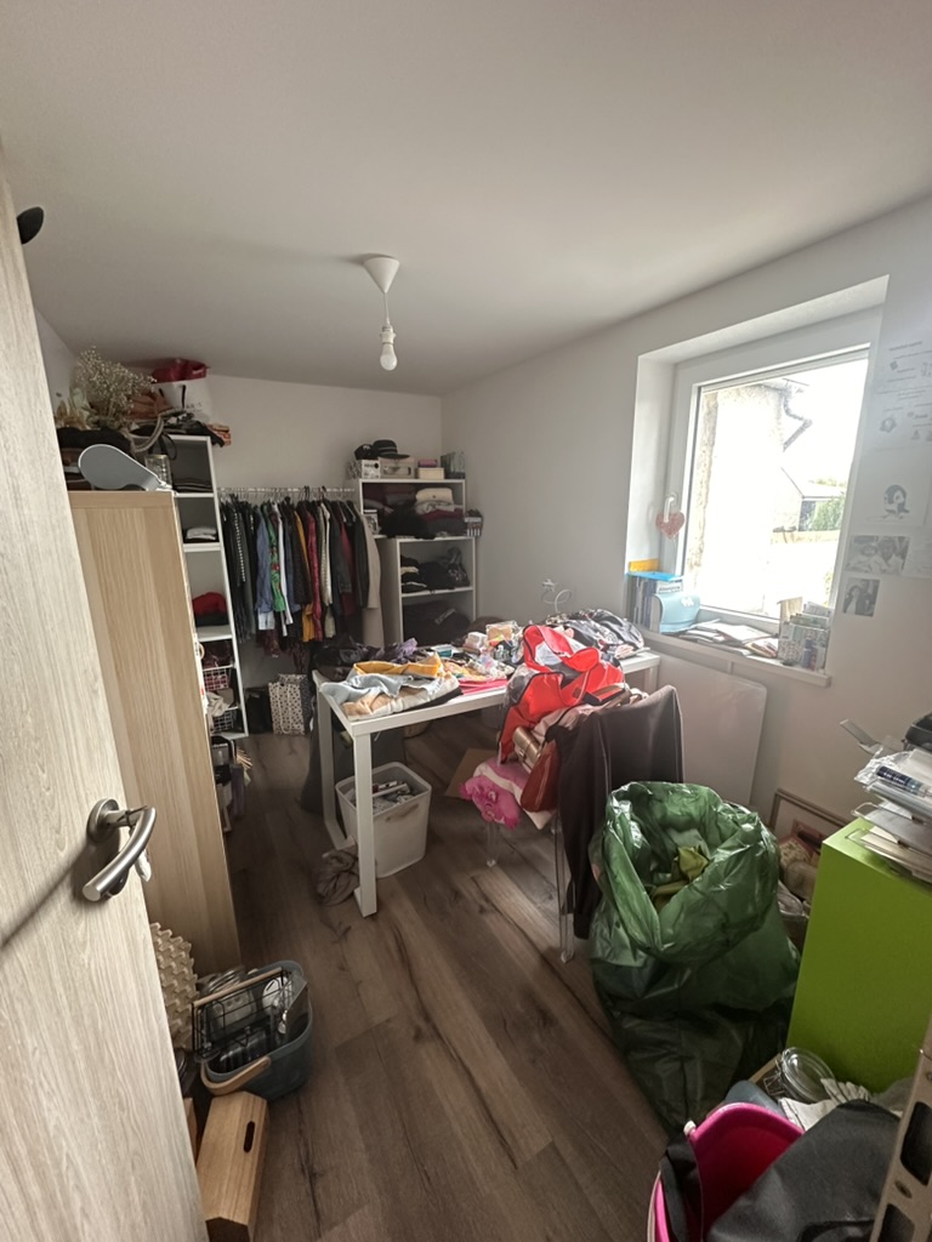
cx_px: 466
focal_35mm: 14
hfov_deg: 85.7
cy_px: 621
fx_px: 503
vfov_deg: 102.1
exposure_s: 1/60
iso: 500
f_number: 2.2
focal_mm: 2.22
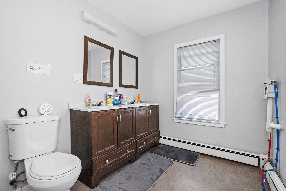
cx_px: 143
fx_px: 119
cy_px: 96
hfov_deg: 100.4
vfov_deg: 77.3
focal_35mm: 15
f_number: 6.3
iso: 800
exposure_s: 1/80
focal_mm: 10
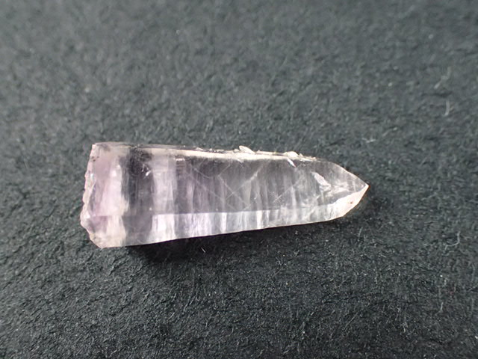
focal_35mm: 49
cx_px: 239
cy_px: 180
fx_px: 677
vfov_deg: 29.7
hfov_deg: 38.9
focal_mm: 8.99
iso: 800
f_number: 3.2
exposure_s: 1/200
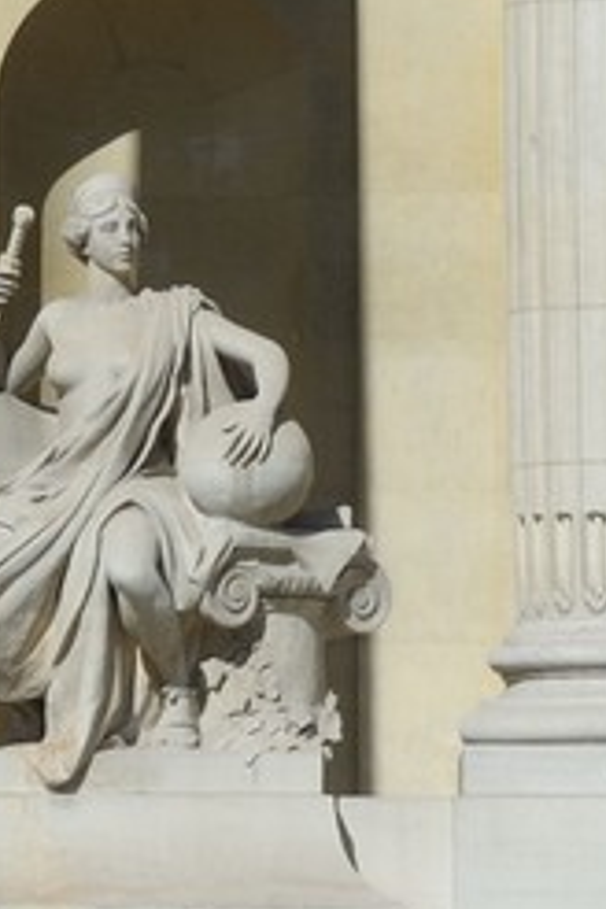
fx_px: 20022
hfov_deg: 1.7
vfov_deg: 2.6
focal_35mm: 793
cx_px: 81
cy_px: -1434
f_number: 13
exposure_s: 1/200
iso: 200
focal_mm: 122
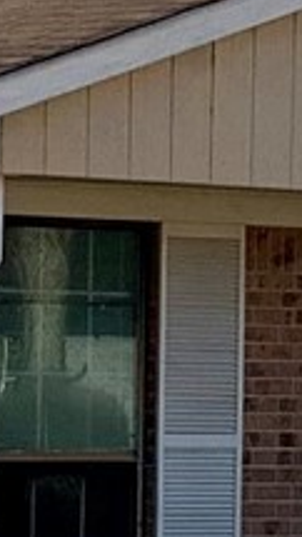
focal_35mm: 301
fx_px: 4283
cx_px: -115
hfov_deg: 4.0
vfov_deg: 7.1
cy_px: 574
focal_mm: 3
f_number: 1.8
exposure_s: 1/1490
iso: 16
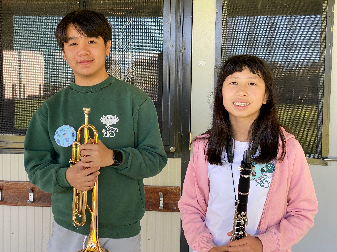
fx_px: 506
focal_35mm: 52
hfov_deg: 36.8
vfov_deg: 28.0
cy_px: 126
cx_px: 168
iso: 50
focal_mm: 6
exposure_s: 1/122
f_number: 2
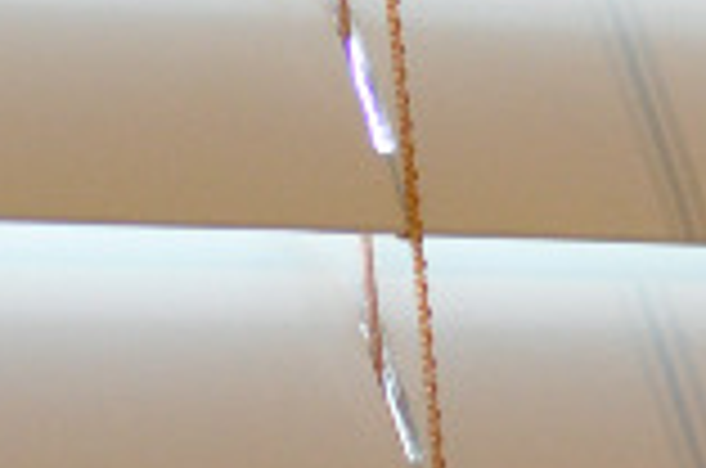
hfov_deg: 4.5
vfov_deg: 3.0
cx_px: 391
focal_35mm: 460
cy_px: -97
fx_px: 9003
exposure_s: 1/100
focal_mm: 60
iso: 1000
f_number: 2.8
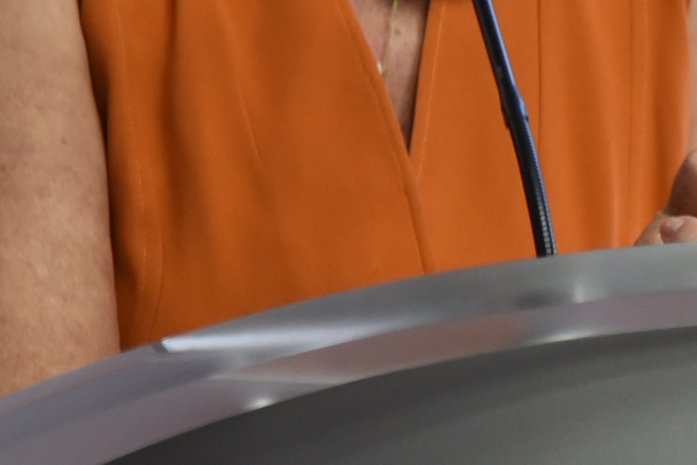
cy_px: 52
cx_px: 1165
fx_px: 9099
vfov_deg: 2.9
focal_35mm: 470
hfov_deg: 4.4
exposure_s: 1/13
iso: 1600
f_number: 4
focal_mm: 105
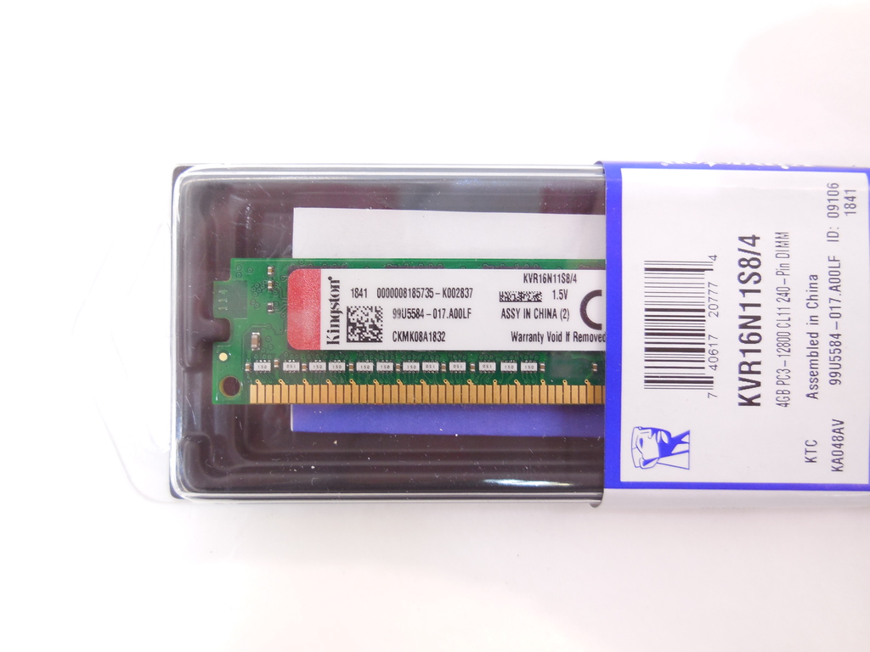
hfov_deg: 69.4
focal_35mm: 25
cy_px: 326
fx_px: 628
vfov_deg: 54.9
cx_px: 435
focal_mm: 4.5
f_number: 3.1
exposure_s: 1/30
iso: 125
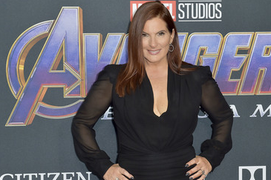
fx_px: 557
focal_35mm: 74
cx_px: 160
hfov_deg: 27.3
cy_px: 103
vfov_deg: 18.4
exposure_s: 1/250
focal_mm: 60
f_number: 5
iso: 250
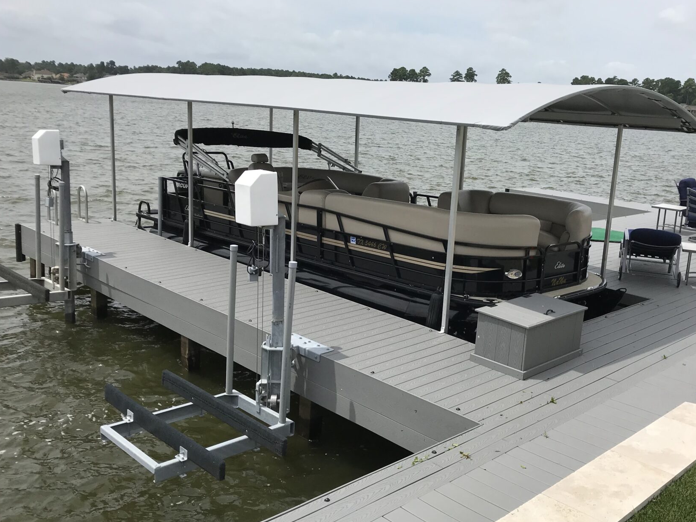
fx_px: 704
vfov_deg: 40.7
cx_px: 423
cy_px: 259
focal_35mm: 35
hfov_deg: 52.2
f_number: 1.8
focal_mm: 3.99
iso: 20
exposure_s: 1/4000
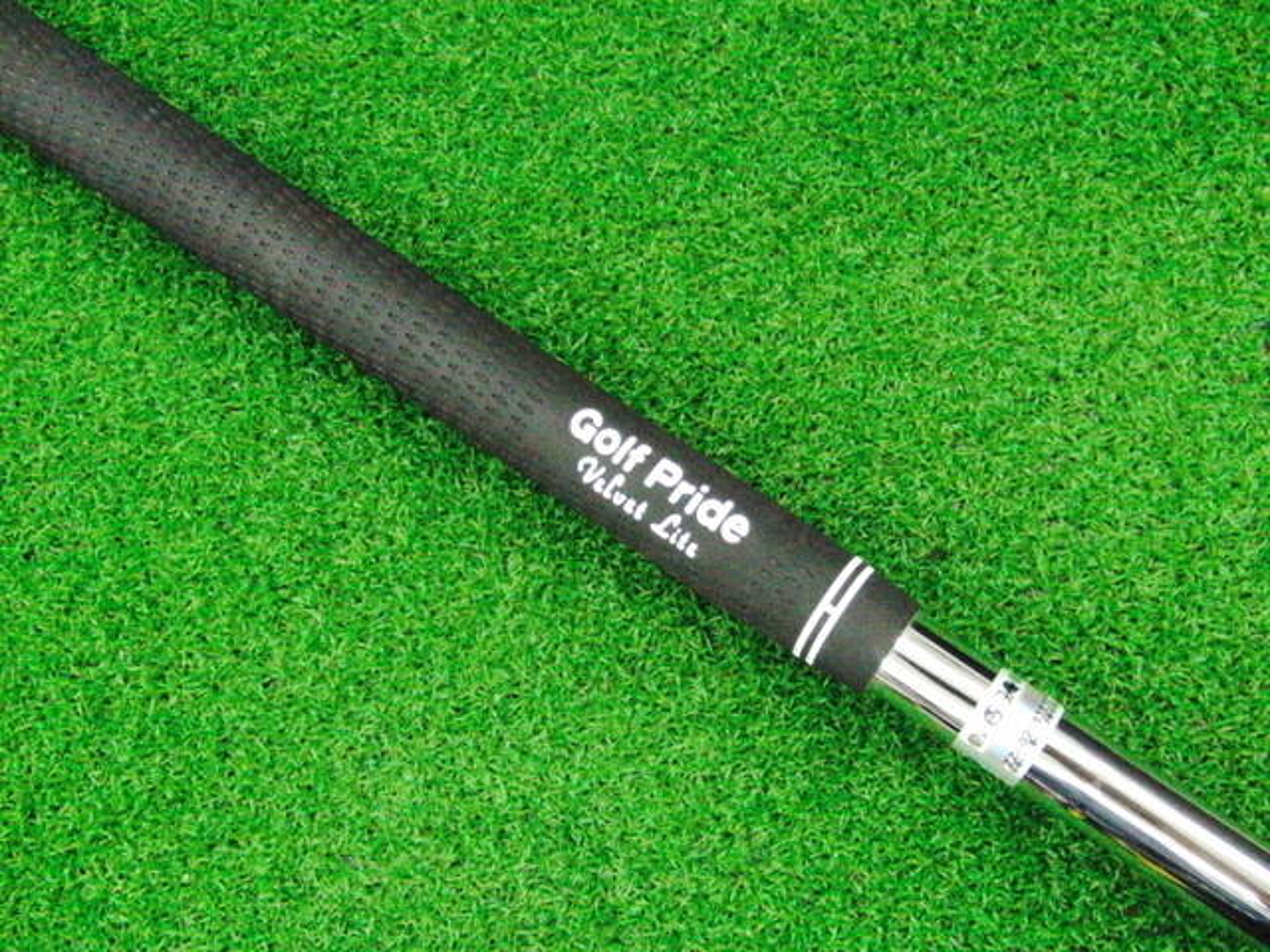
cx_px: 635
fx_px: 1357
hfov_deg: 50.1
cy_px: 476
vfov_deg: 38.7
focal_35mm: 37
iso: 3200
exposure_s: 1/200
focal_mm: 6.42
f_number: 3.6
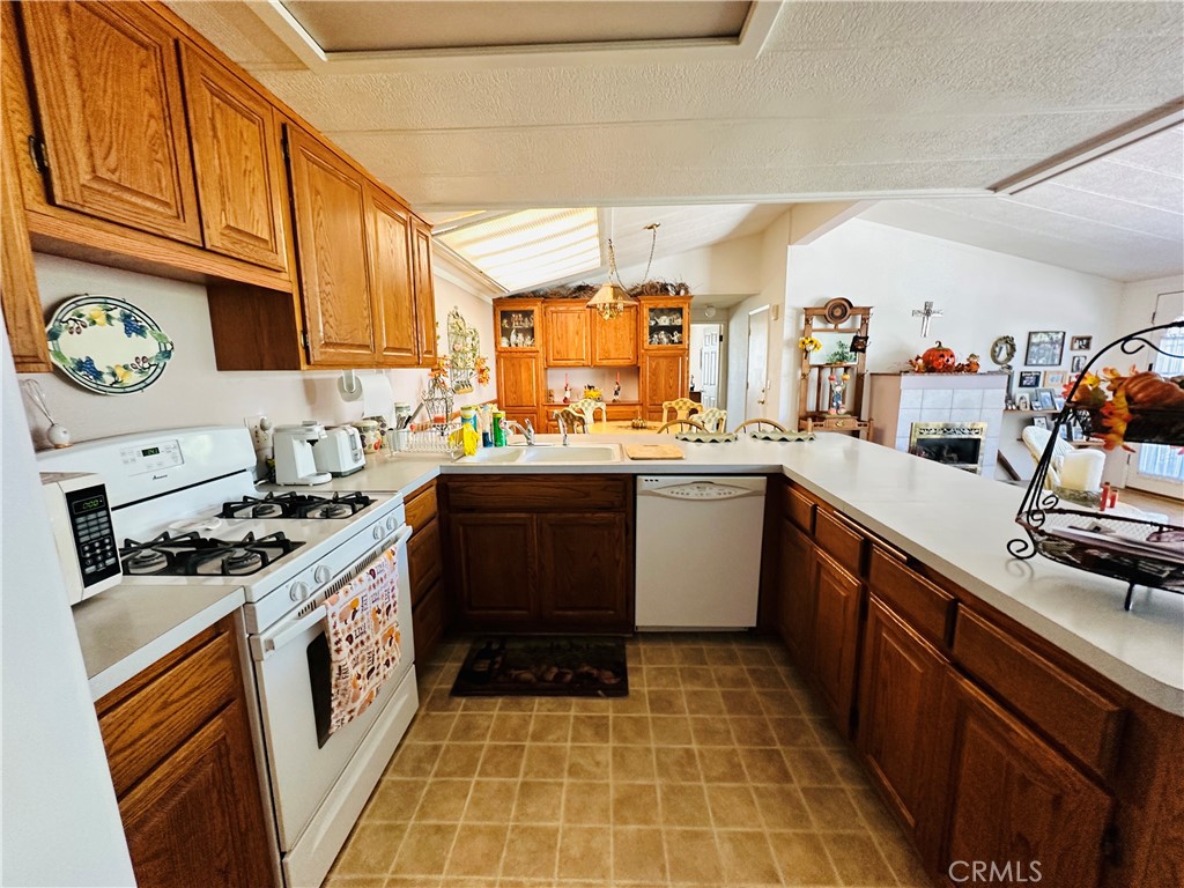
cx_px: 592
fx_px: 479
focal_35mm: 14
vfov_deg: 85.7
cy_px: 444
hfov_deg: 102.1
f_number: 2.2
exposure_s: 1/60
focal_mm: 2.22
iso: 250
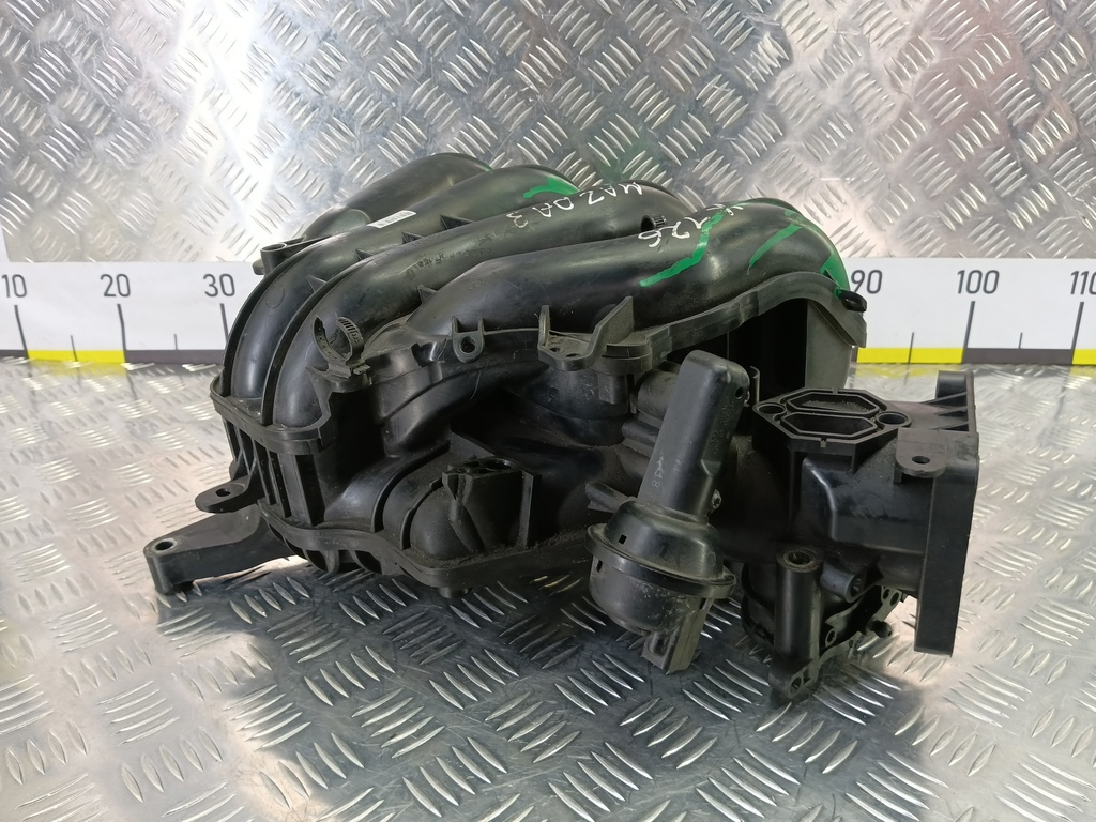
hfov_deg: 73.9
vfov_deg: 58.9
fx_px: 728
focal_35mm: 23
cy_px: 411
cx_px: 548
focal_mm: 4.11
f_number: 1.6
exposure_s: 1/50
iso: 213
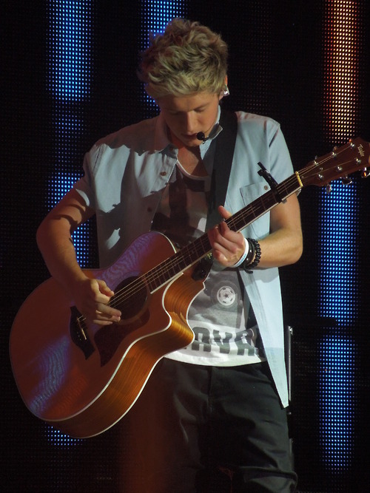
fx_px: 4990
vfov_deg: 5.7
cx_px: 185
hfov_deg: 4.2
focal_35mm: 350
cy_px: 246
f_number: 5.9
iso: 800
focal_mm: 63
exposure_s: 1/60
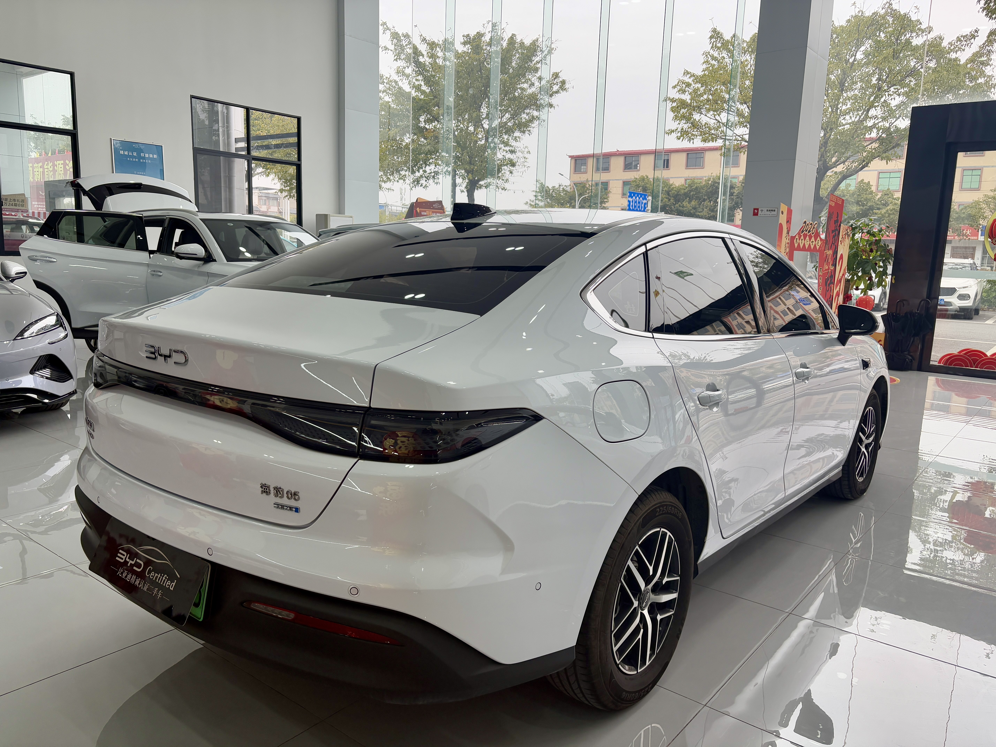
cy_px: 374
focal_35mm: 26
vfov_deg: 53.1
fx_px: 748
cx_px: 498
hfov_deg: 67.3
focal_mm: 5.96
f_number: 1.6
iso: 64
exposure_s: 1/285
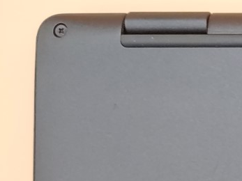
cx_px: 499
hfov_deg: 14.7
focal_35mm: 108
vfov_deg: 12.9
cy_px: 286
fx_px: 755
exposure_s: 1/120
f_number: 1.8
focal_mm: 4.36
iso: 50
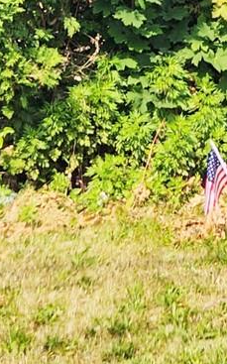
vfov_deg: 14.3
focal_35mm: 136
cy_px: -190
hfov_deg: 9.2
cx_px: 403
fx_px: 1348
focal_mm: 5.4
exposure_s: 1/2500
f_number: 1.8
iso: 20
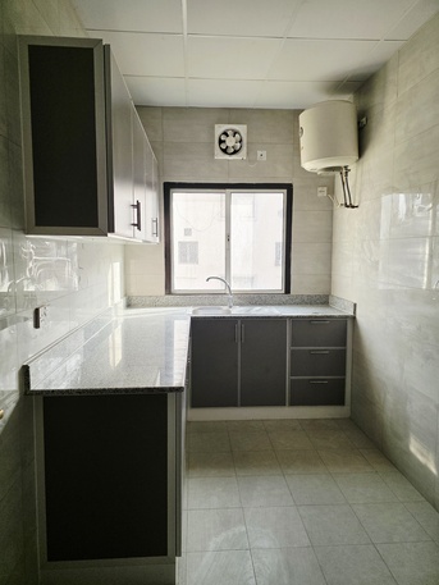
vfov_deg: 73.9
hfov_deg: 58.9
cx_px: 220
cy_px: 292
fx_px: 389
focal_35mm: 23
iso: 160
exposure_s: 1/182
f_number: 1.7
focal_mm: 6.3
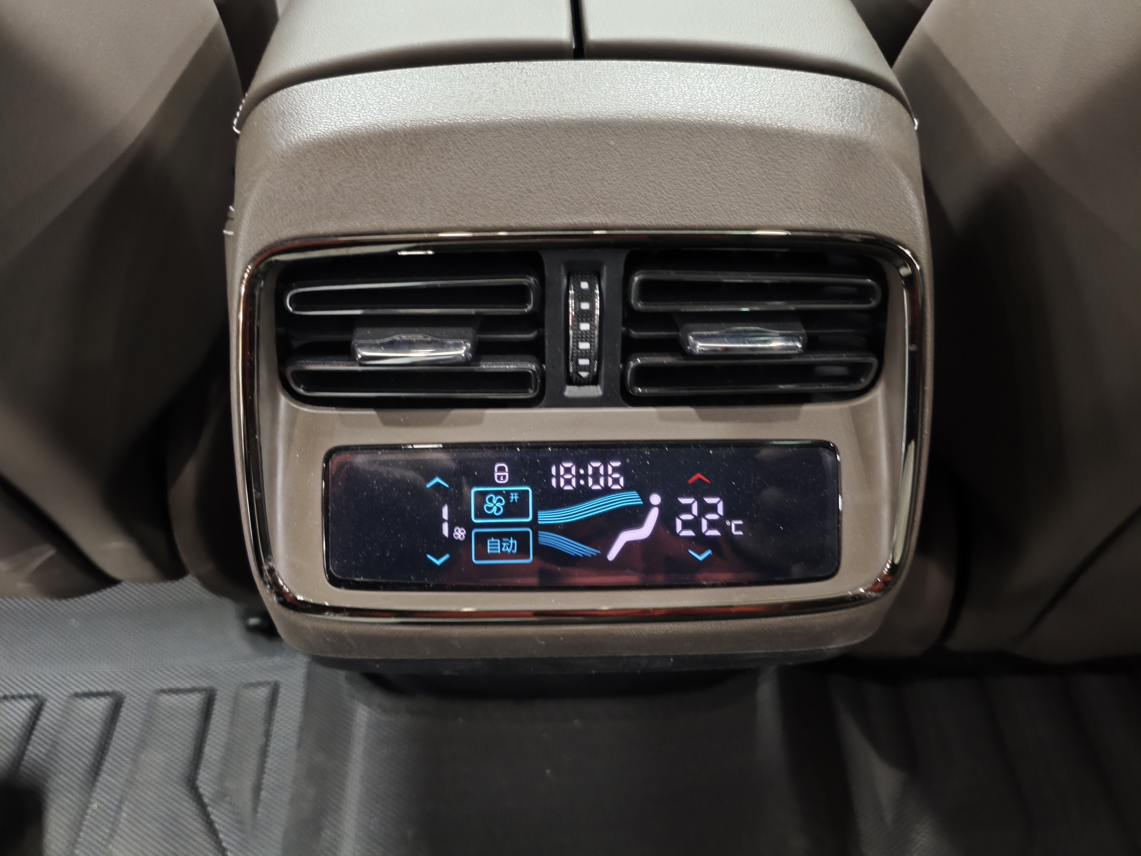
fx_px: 857
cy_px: 428
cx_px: 570
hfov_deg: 67.3
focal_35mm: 26
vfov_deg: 53.1
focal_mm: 4.94
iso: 3200
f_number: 1.5
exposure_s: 1/20
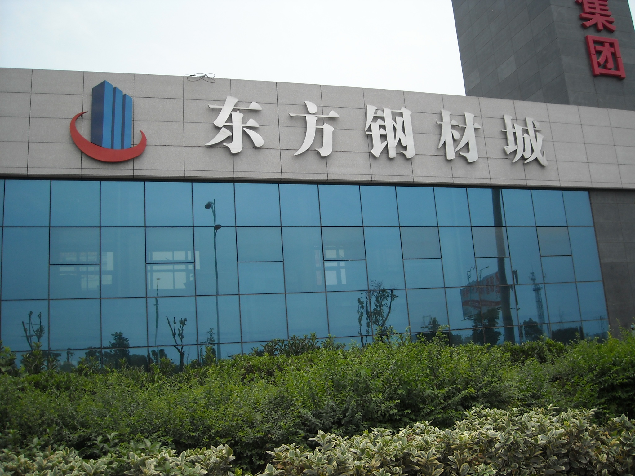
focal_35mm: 35
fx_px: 642
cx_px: 318
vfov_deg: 40.7
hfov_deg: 52.6
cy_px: 238
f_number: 5.6
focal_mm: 5.7
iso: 64
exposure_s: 1/323
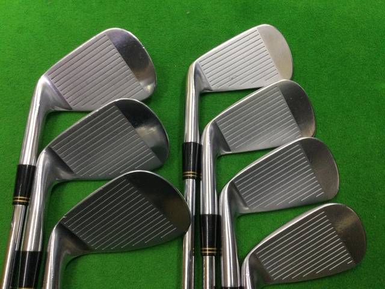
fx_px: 345
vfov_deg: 45.4
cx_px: 192
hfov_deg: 58.4
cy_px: 144
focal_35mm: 31
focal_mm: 3.3
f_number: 2.4
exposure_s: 1/30
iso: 125
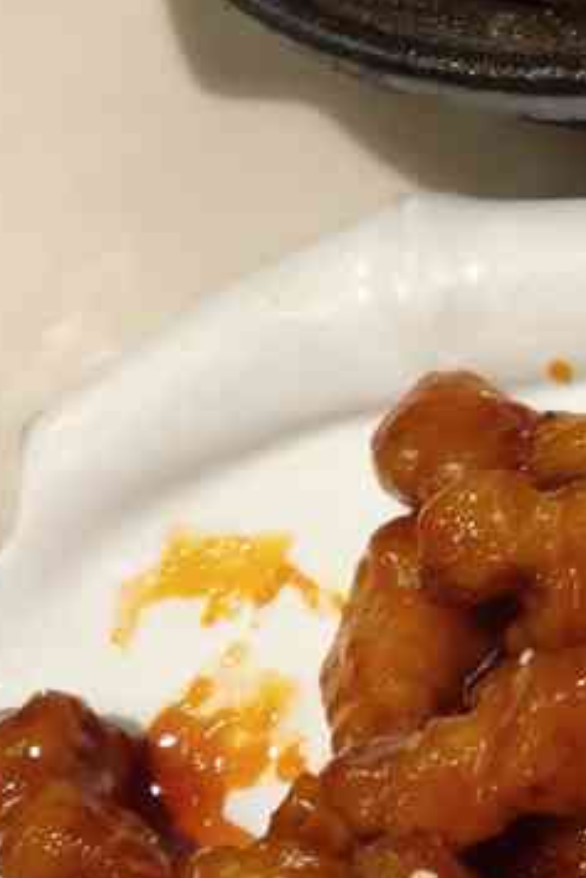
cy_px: 318
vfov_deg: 24.7
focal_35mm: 82
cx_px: 749
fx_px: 2000
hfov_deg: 15.9
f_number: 1.8
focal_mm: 4.35
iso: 190
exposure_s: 1/50
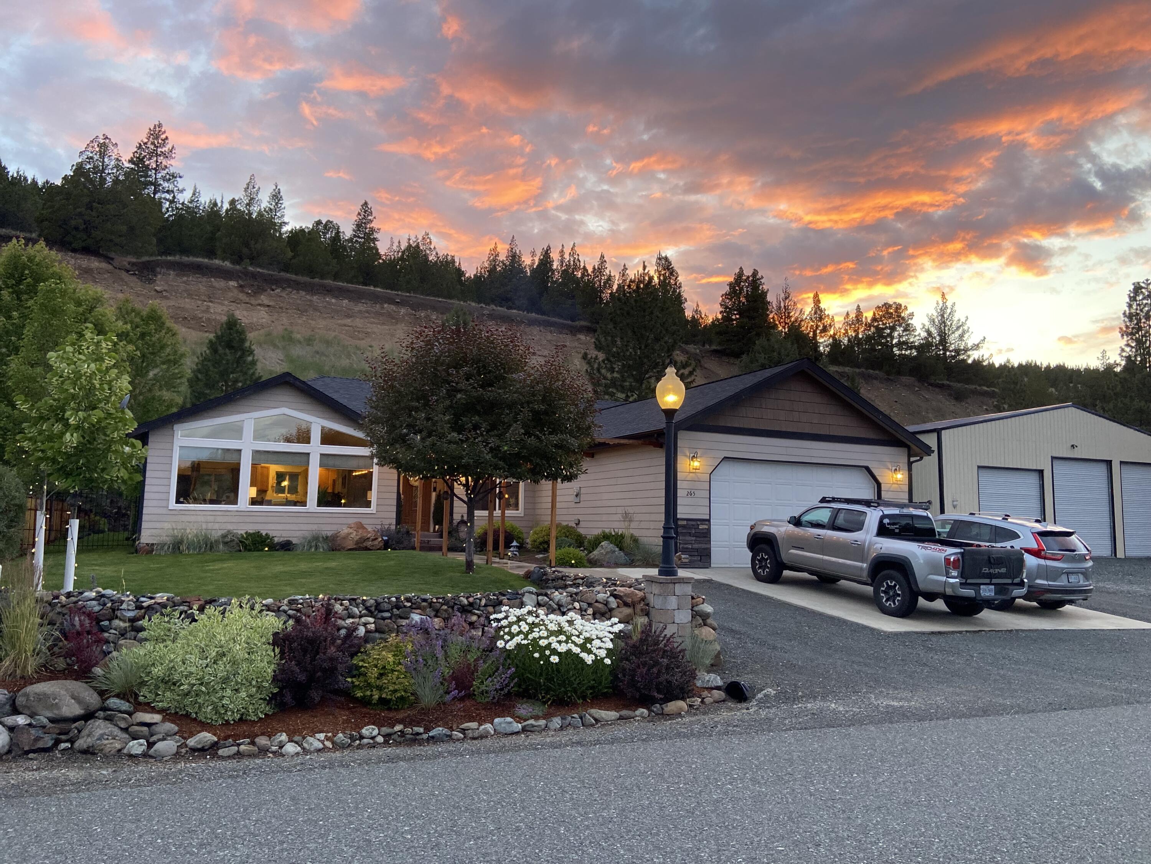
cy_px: 432
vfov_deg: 53.1
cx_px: 576
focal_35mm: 26
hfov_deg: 67.3
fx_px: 865
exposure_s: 1/95
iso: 125
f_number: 1.8
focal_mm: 4.25
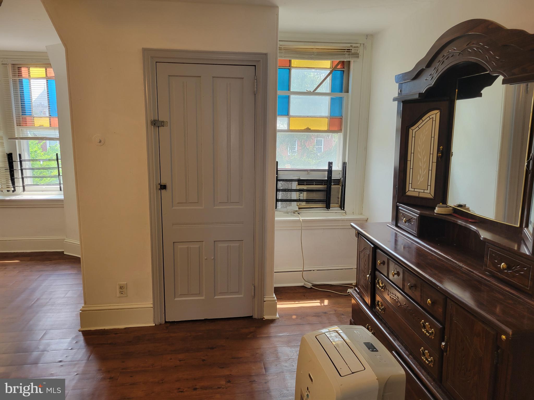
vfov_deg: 53.1
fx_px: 401
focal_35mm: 26
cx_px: 267
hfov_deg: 67.3
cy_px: 200
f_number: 1.8
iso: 64
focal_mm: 5.4
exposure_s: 1/120
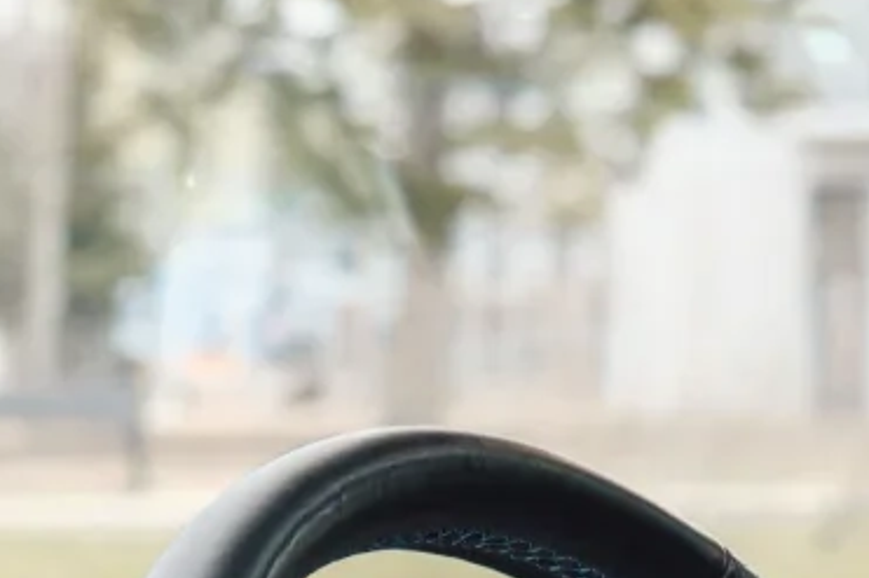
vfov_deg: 5.8
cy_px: 1116
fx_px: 5622
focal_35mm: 233
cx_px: 684
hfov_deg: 8.8
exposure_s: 1/280
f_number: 3.5
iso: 320
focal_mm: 30.1
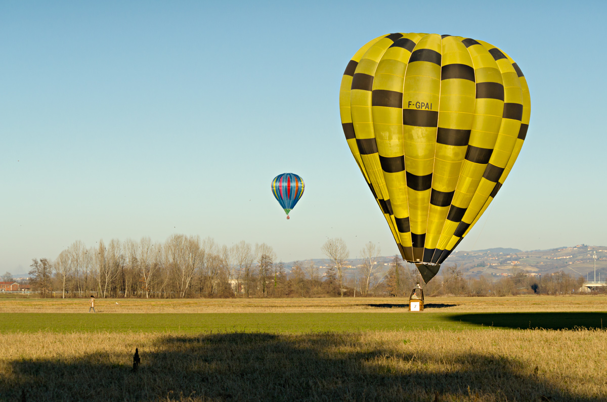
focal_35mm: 117
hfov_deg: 17.5
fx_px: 1969
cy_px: 201
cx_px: 304
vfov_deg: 11.7
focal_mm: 78
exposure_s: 1/1000
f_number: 8
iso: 400
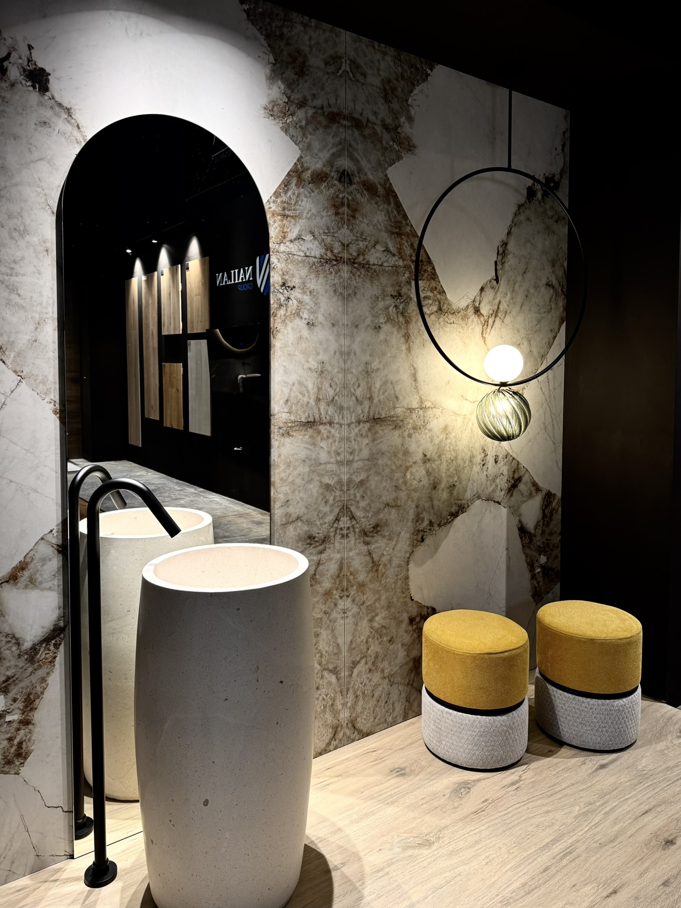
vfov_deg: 71.6
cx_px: 340
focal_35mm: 24
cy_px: 454
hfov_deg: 56.8
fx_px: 630
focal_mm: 6.76
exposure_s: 1/50
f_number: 1.78
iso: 160
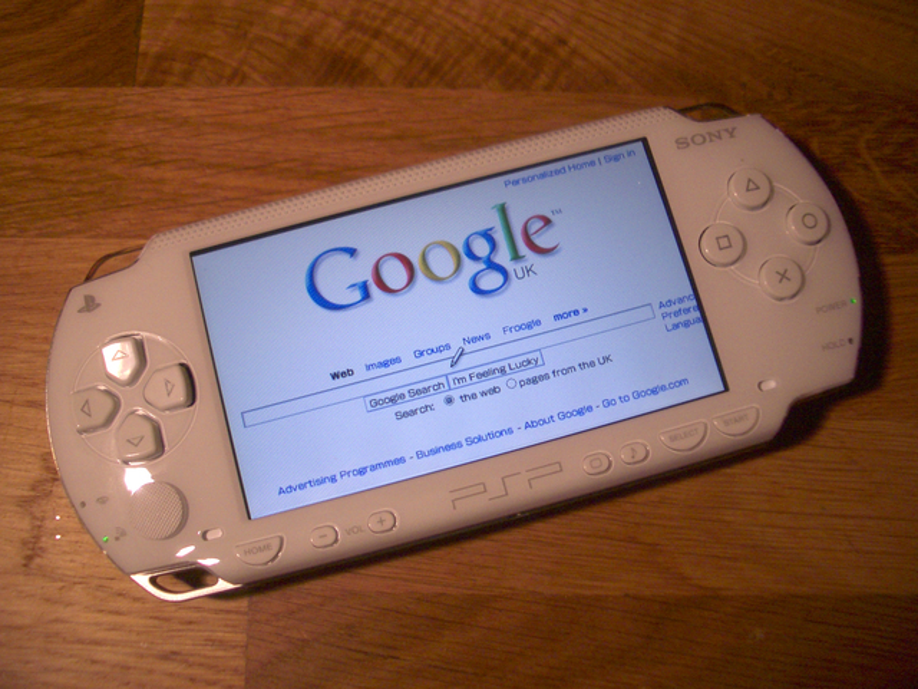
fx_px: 928
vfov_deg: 40.7
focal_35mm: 35
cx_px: 459
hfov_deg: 52.6
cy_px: 344
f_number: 2.6
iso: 100
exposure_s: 1/60
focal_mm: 5.8
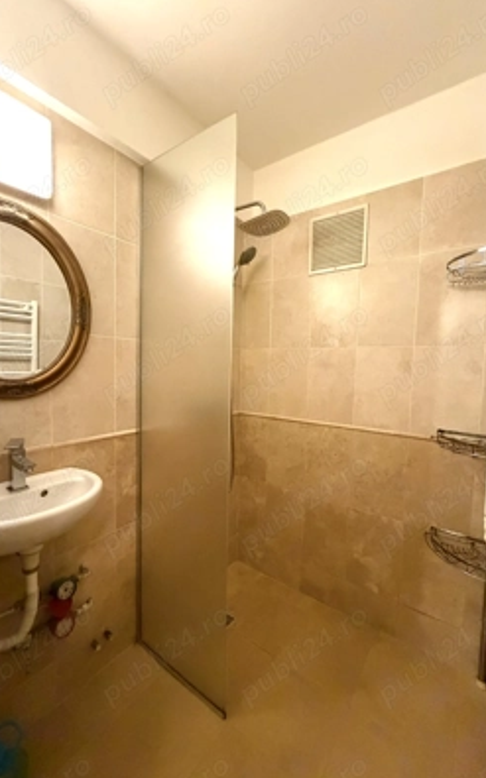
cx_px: 234
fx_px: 318
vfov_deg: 101.5
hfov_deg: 74.7
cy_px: 387
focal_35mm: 15
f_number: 2.2
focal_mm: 2.22
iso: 800
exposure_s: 1/50
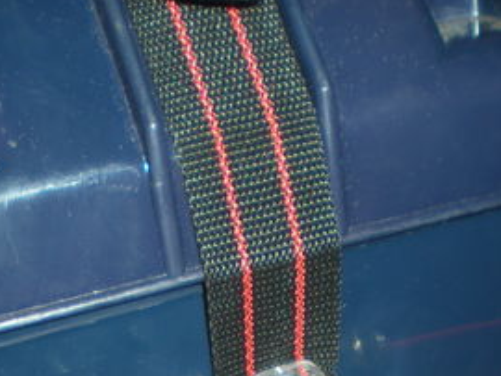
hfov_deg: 21.7
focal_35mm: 90
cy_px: 409
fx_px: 1304
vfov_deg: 16.0
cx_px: 197
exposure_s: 1/60
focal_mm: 6.3
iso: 64
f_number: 3.1
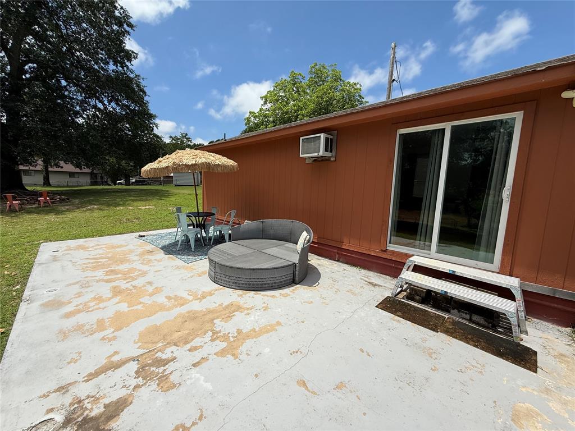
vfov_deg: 85.7
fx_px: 233
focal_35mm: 14
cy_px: 216
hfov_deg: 102.1
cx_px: 288
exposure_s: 1/2841
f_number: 2.2
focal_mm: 2.22
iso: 50
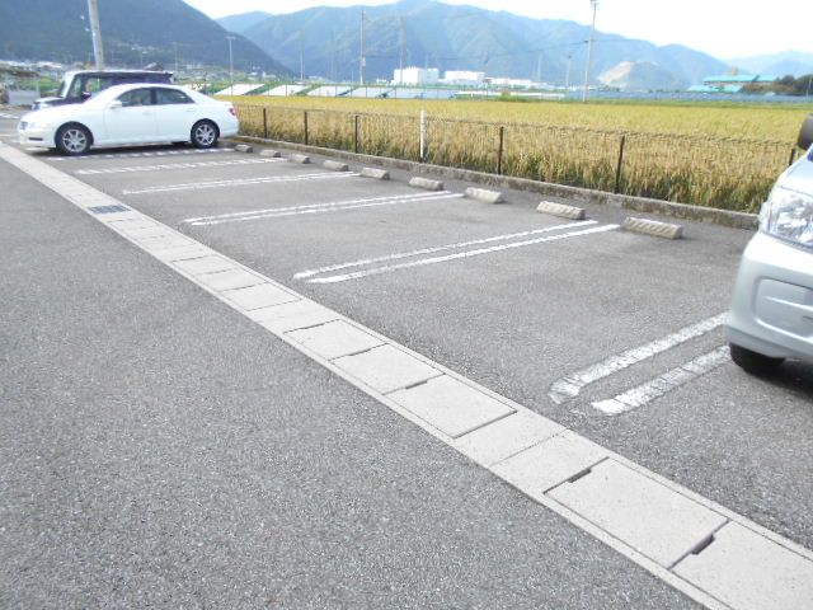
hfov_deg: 67.3
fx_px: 611
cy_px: 305
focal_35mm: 26
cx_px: 406
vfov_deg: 53.1
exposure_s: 1/250
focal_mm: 4.6
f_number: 3.2
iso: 100
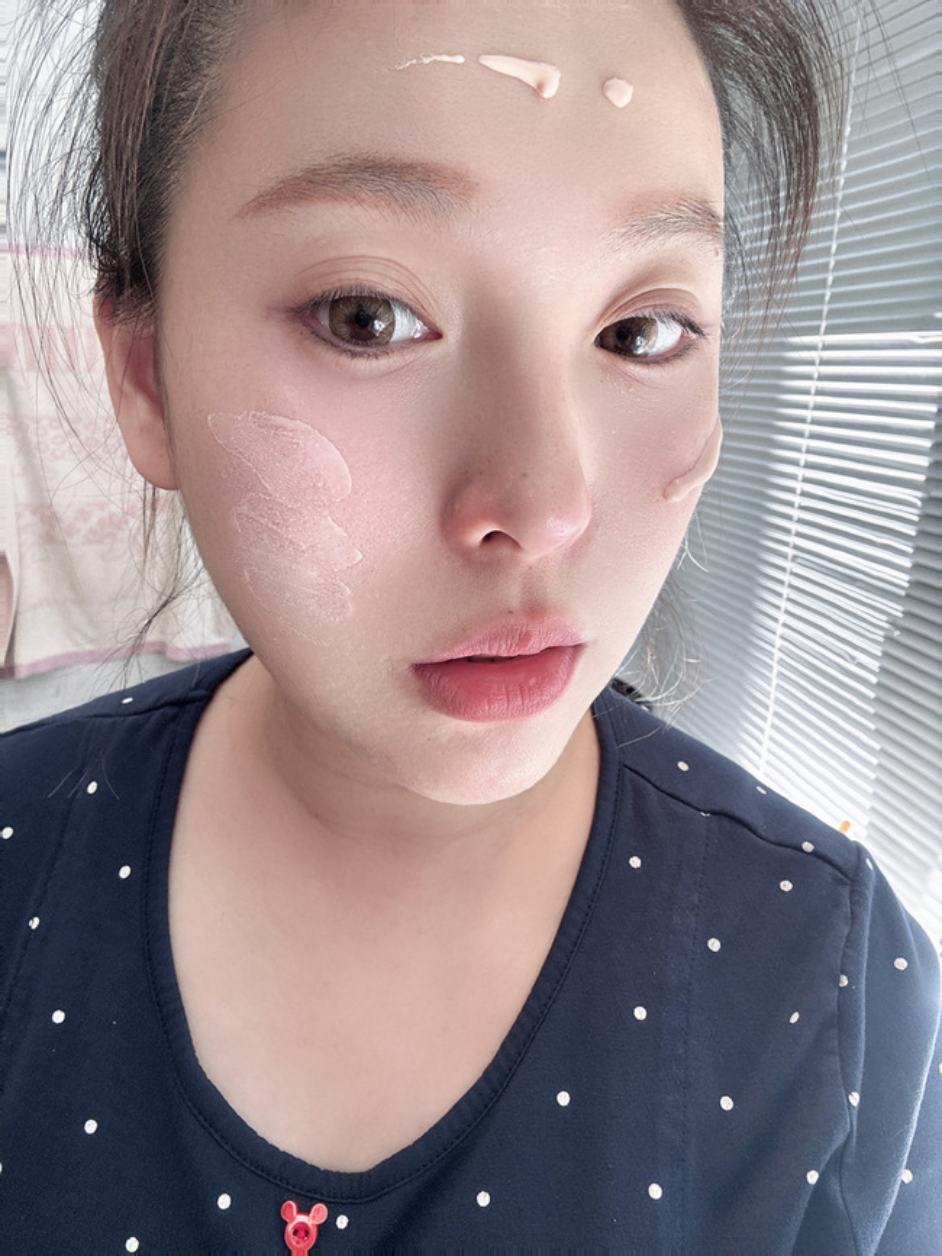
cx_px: 471
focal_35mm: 23
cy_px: 628
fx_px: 835
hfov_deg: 58.9
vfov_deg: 73.9
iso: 40
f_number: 1.9
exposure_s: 1/60
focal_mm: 2.69
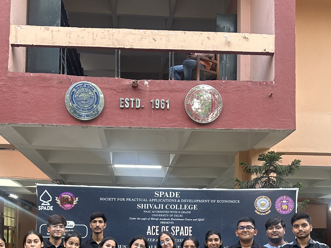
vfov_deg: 30.0
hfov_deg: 41.2
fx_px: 440
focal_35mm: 46
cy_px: 229
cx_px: 167
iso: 125
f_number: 1.78
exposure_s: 1/50
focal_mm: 6.86
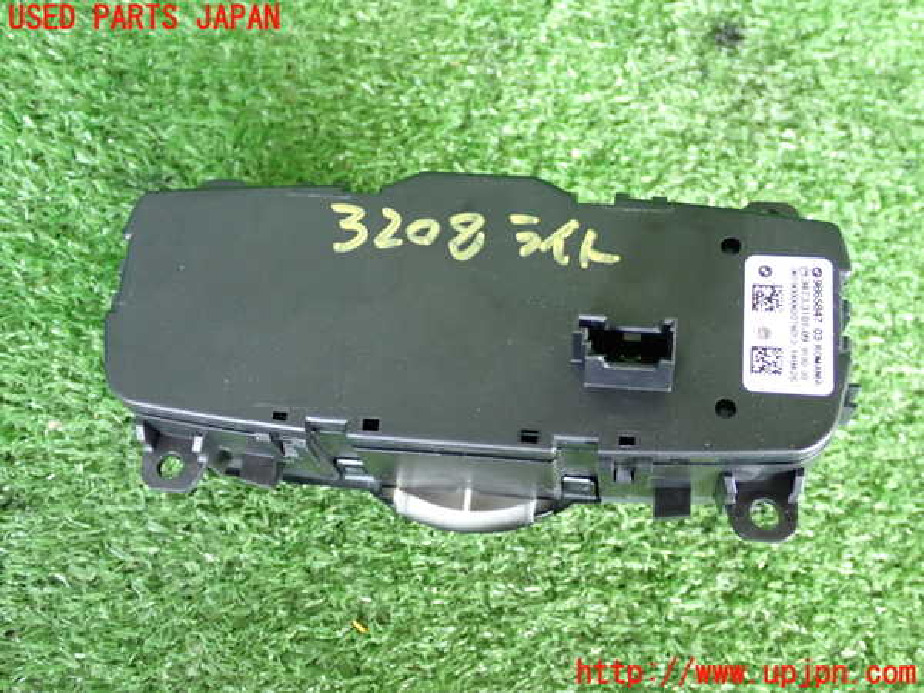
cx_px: 462
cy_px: 346
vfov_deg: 32.9
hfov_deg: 42.9
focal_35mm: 44
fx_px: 1174
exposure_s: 1/40
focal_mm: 7.84
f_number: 2.9
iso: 800
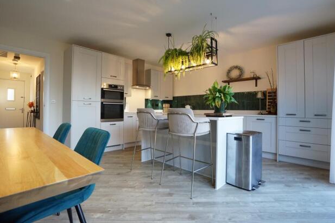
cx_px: 160
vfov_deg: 70.3
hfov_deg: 93.2
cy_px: 105
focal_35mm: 17
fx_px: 158
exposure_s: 1/100
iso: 2000
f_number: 5.6
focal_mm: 16
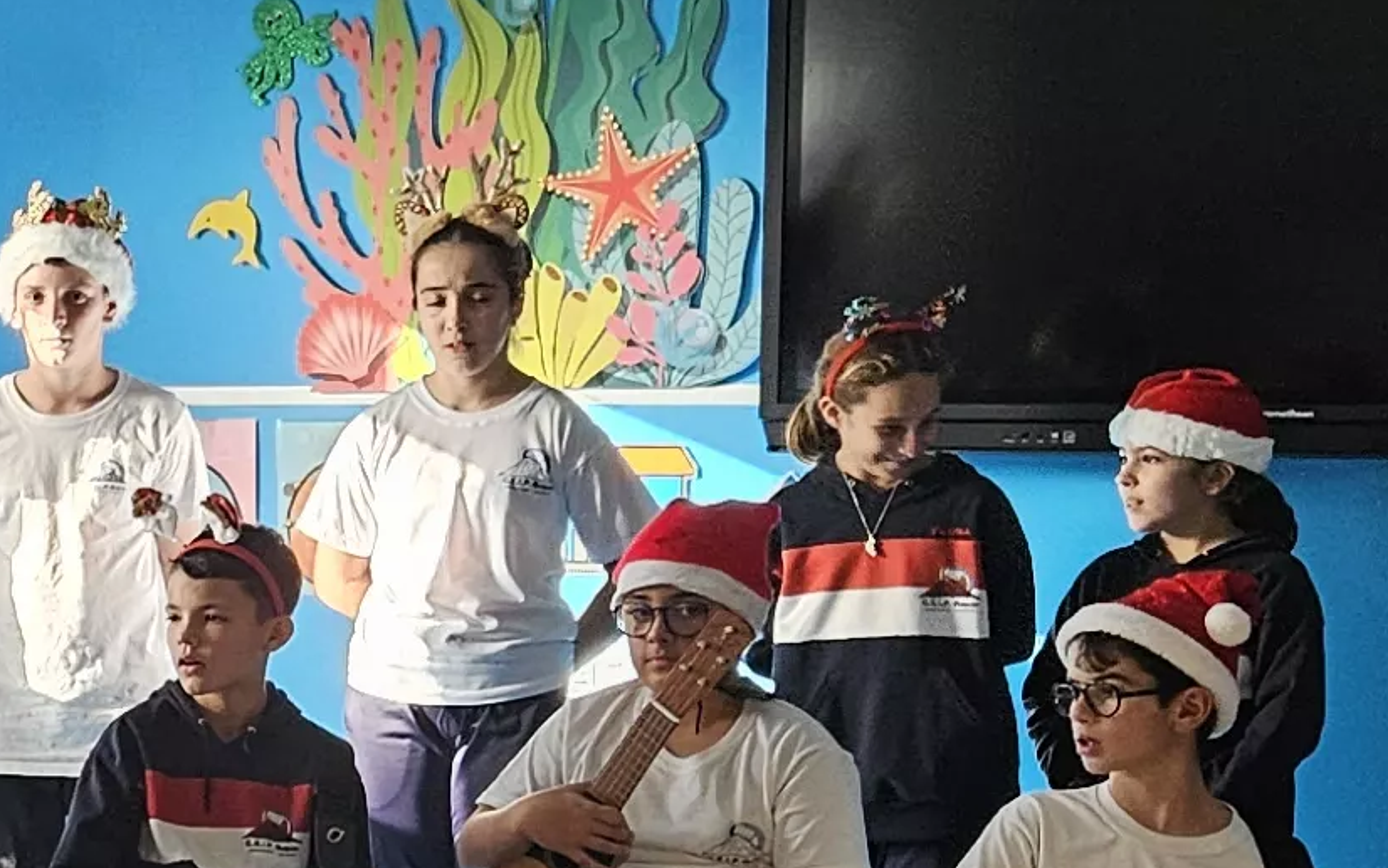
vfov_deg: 11.0
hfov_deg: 16.3
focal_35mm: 118
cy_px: 791
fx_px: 4465
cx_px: -649
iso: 64
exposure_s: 1/180
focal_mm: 5.4
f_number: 1.8
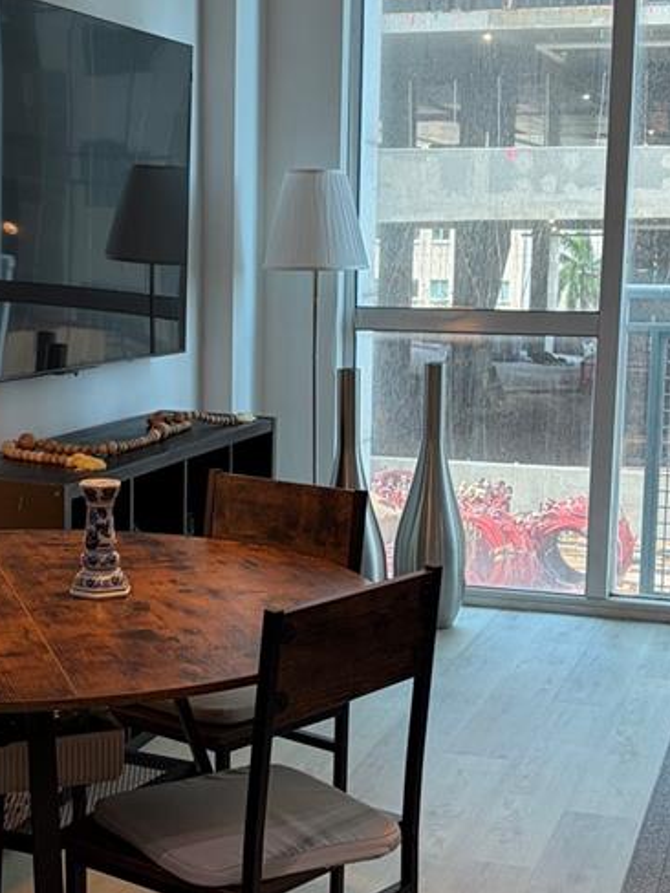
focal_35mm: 64
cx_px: 271
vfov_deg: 30.2
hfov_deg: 22.9
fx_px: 1652
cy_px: 498
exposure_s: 1/60
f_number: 1.6
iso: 100
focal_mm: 5.96
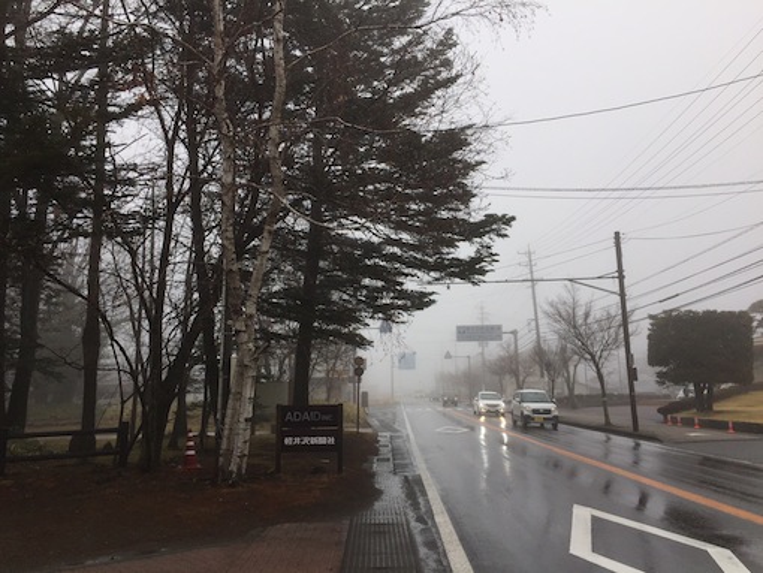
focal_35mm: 29
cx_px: 382
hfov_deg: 61.6
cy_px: 286
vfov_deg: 48.3
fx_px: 640
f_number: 2.2
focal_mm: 4.15
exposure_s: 1/760
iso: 32
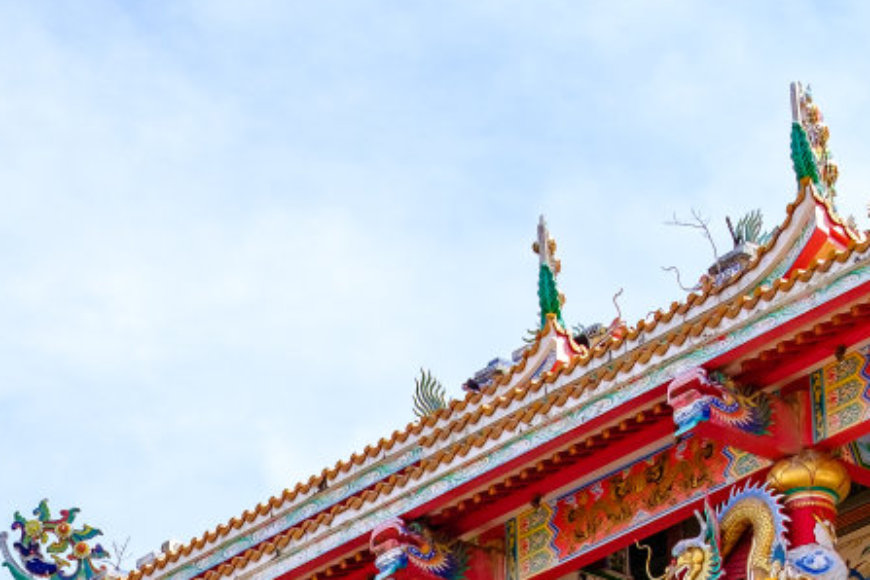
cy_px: 994
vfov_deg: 8.3
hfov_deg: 12.7
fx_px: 3891
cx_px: 255
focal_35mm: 161
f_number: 4
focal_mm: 30
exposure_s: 1/900
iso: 200
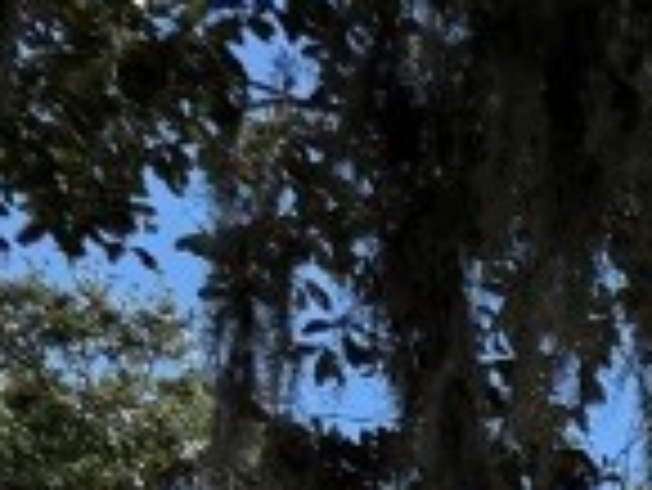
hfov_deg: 8.7
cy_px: 1564
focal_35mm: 169
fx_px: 3186
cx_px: 2190
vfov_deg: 7.5
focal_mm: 6.76
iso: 100
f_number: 1.78
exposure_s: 1/6173
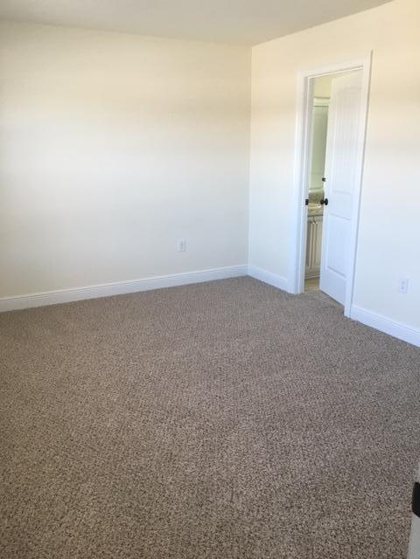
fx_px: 469
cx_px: 210
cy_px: 280
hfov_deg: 48.2
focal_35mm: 29
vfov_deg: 61.7
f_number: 2.2
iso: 40
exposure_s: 1/30
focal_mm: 4.15
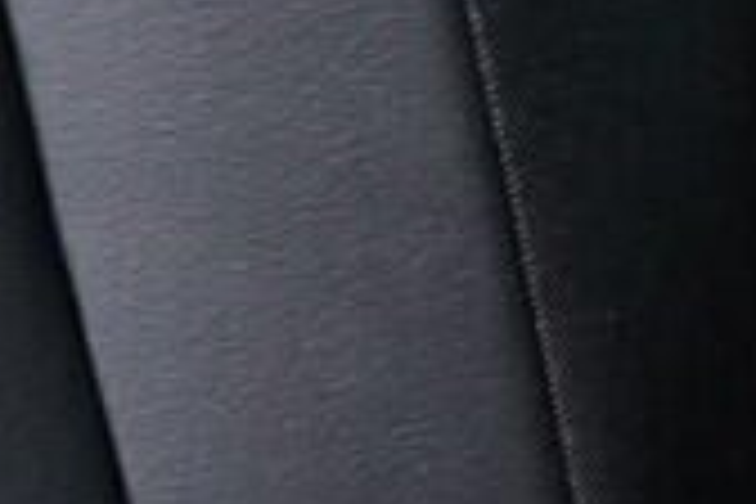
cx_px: 1724
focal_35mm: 219
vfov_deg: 6.2
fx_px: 4599
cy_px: 619
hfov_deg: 8.7
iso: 1000
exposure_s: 1/40
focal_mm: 24
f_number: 2.8
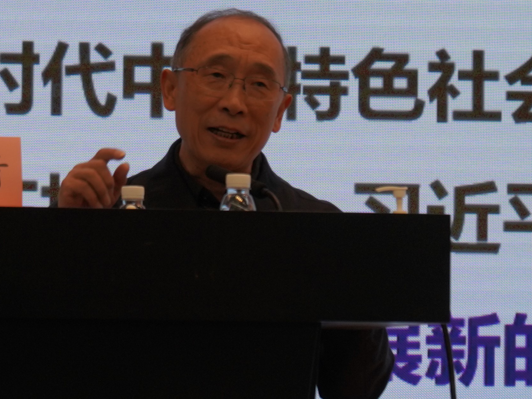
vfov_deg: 13.8
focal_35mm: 107
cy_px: 200
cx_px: 226
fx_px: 1644
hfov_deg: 18.4
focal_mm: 70
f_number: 5.6
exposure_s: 1/160
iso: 500
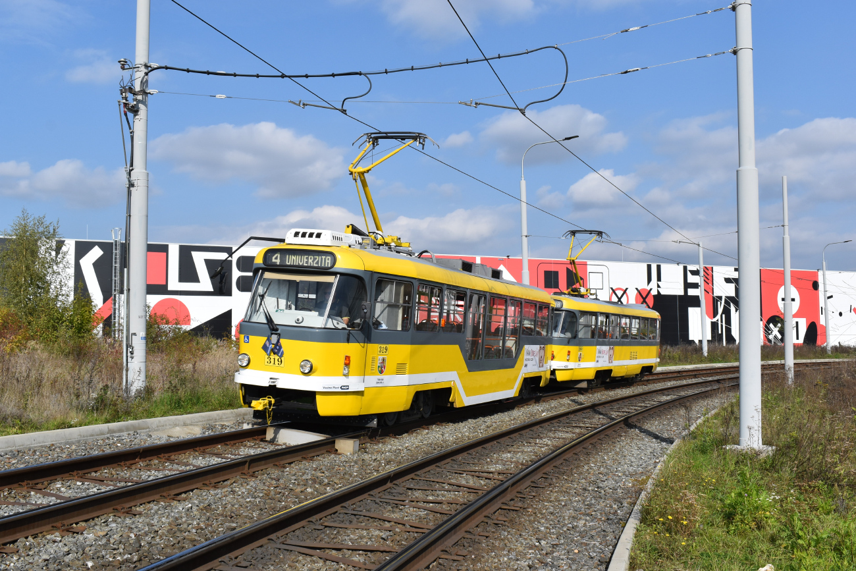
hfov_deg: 51.3
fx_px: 892
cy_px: 286
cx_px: 428
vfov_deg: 35.5
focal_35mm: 38
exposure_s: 1/500
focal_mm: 25
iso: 200
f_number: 11
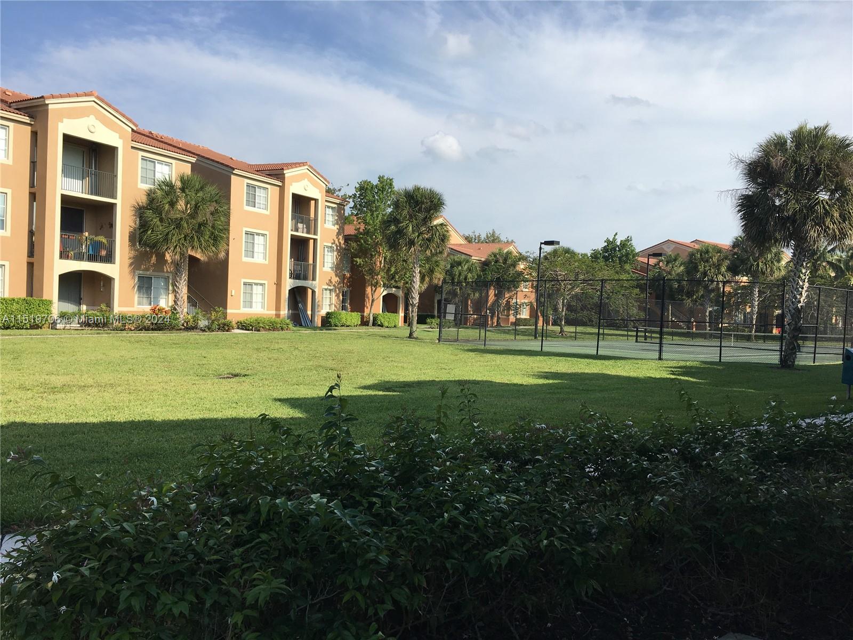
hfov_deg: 61.7
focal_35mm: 29
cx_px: 426
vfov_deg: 48.2
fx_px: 715
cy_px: 320
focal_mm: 4.15
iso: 25
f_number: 2.2
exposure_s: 1/1282
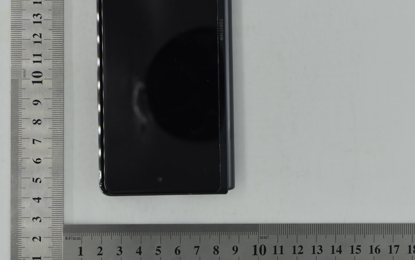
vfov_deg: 14.2
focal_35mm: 92
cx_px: 207
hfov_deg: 22.6
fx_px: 1041
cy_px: 66
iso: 200
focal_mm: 40
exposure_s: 1/250
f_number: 6.7
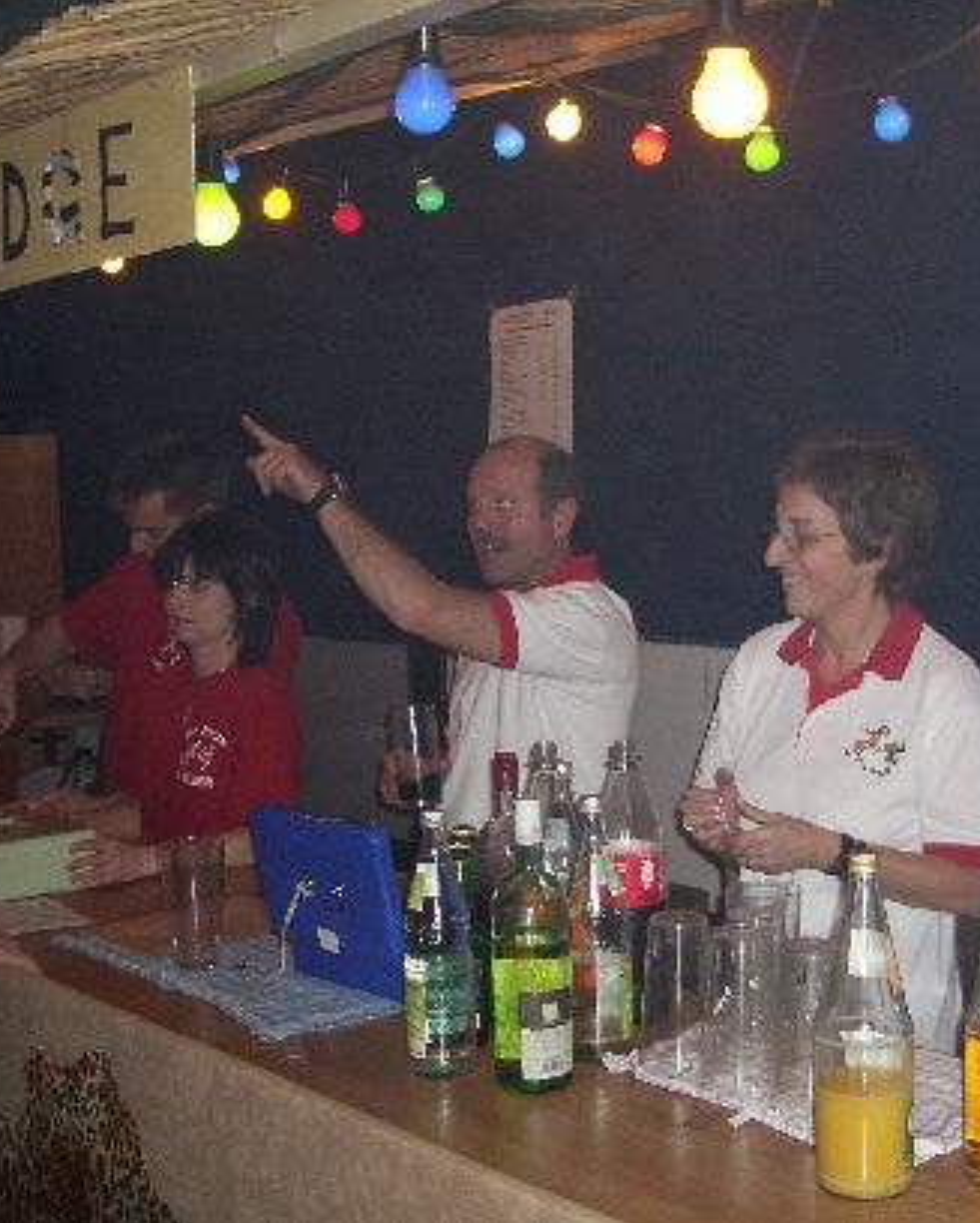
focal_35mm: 46
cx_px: 584
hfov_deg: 32.7
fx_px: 1666
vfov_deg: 40.3
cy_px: 614
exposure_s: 1/60
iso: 200
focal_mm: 5.8
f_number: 2.6
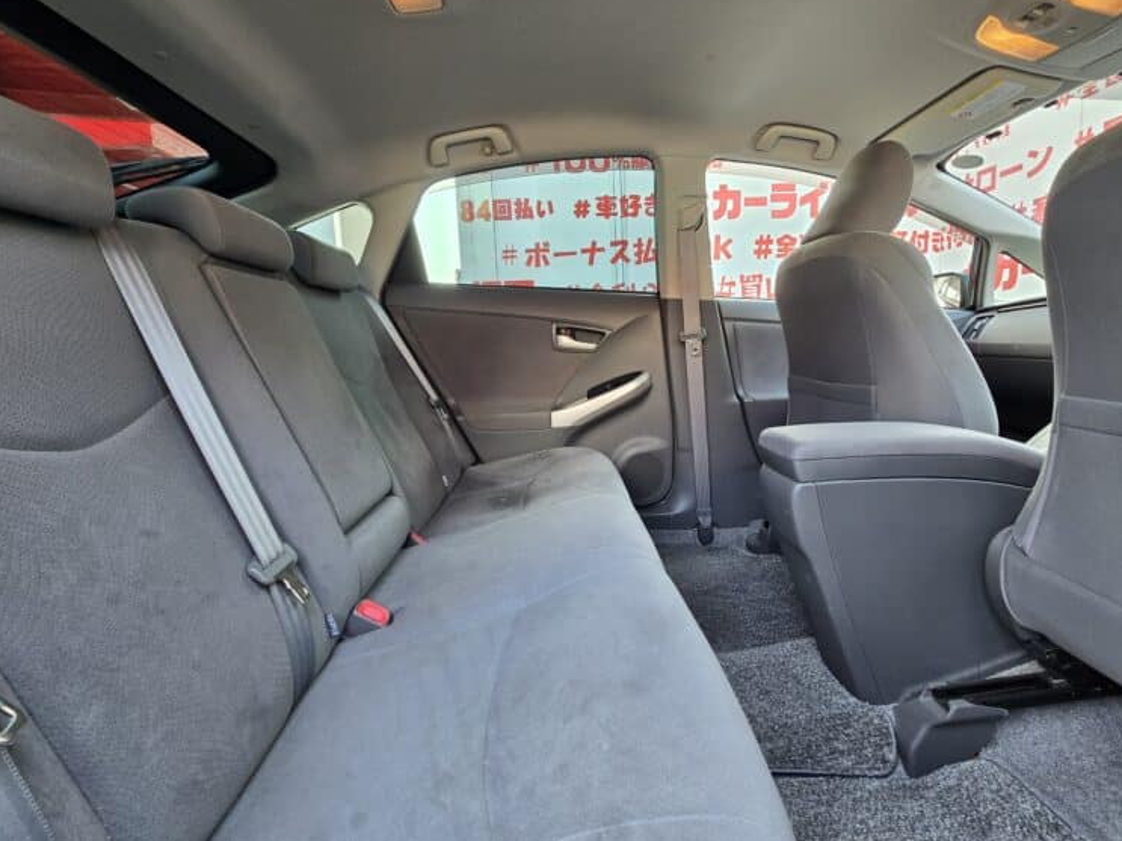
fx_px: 454
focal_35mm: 14
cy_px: 408
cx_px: 575
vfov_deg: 85.6
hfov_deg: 102.0
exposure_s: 1/50
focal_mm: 2.2
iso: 80
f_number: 2.2
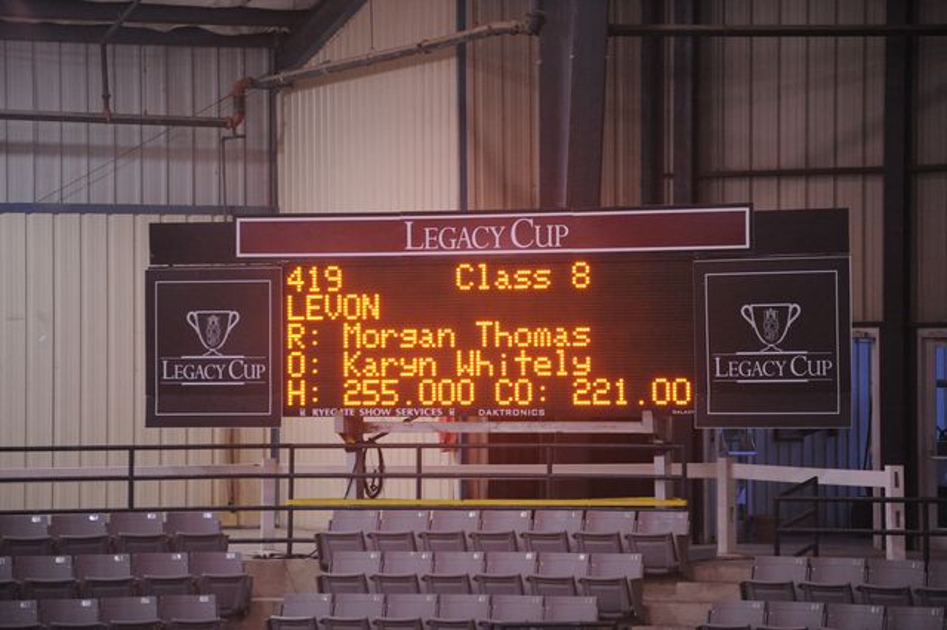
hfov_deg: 10.3
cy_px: 315
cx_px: 474
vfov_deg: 6.9
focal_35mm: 200
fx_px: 5258
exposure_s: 1/400
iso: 5000
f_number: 2.8
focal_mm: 200
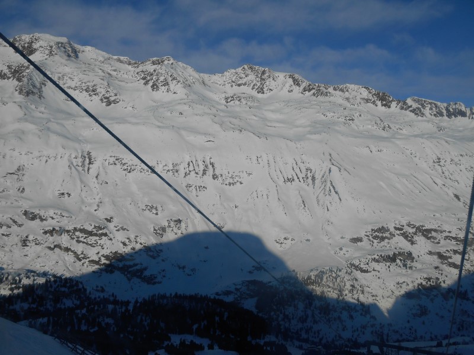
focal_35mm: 35
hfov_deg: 52.6
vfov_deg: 40.7
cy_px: 178
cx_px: 237
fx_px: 479
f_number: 3.7
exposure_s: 1/1600
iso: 80
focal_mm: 6.3
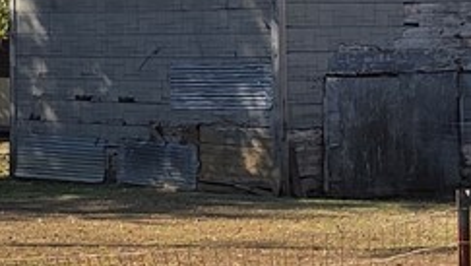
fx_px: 2474
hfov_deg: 10.8
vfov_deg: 6.1
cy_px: 118
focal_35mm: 198
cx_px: 357
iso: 12
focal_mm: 6.3
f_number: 1.7
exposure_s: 1/585
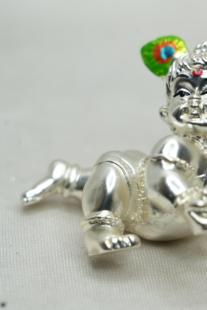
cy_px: 155
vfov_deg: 12.7
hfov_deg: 8.5
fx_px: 1397
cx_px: 164
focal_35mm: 162
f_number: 7.1
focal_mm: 105
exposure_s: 1/50
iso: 200
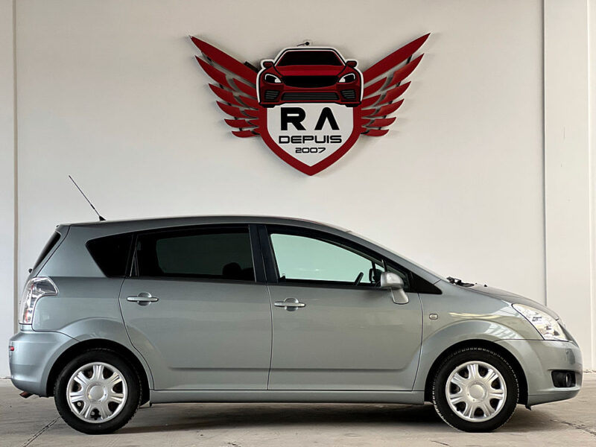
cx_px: 298
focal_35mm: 77
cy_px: 224
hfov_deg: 25.3
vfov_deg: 19.1
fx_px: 1326
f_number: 2.8
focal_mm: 9
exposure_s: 1/68
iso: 250
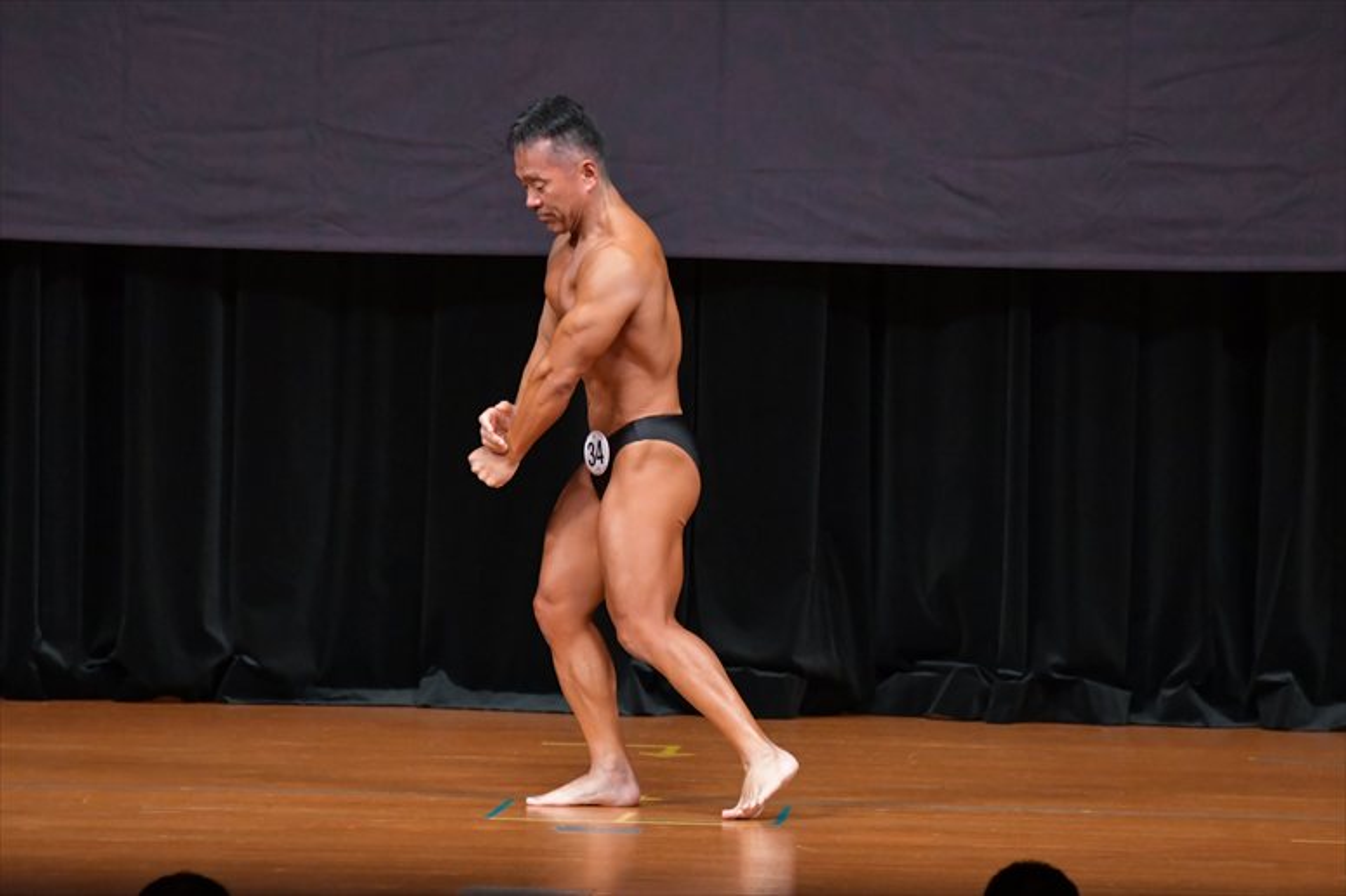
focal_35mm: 285
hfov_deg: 7.2
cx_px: 673
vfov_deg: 4.8
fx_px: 10651
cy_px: 448
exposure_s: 1/400
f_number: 5.6
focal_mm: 190
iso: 5000
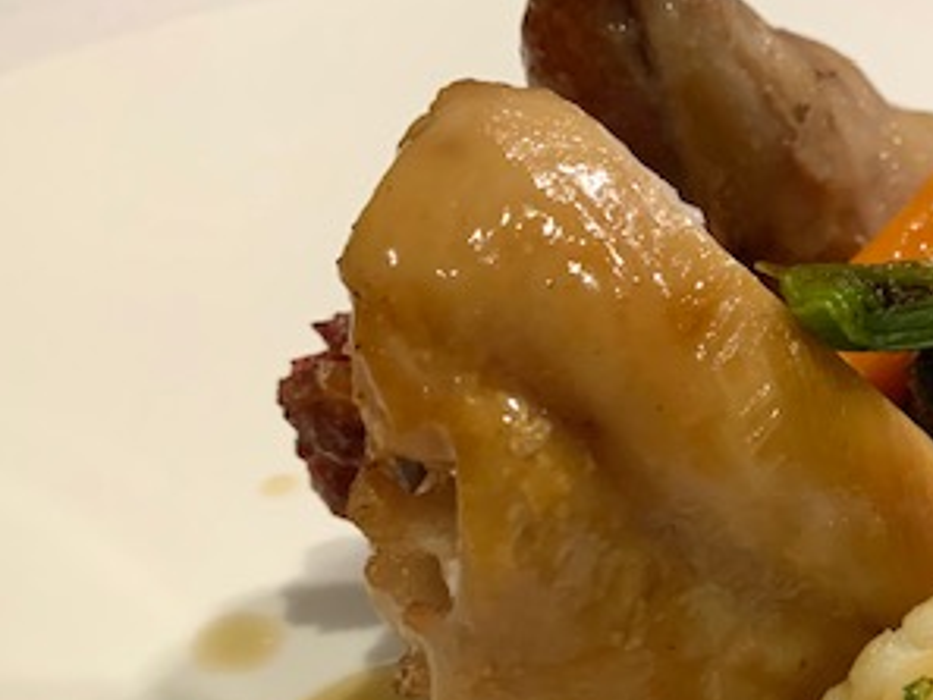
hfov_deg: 32.5
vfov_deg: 26.0
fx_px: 1510
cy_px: 446
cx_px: 851
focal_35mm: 56
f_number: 1.8
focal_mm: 4.25
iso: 160
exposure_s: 1/50
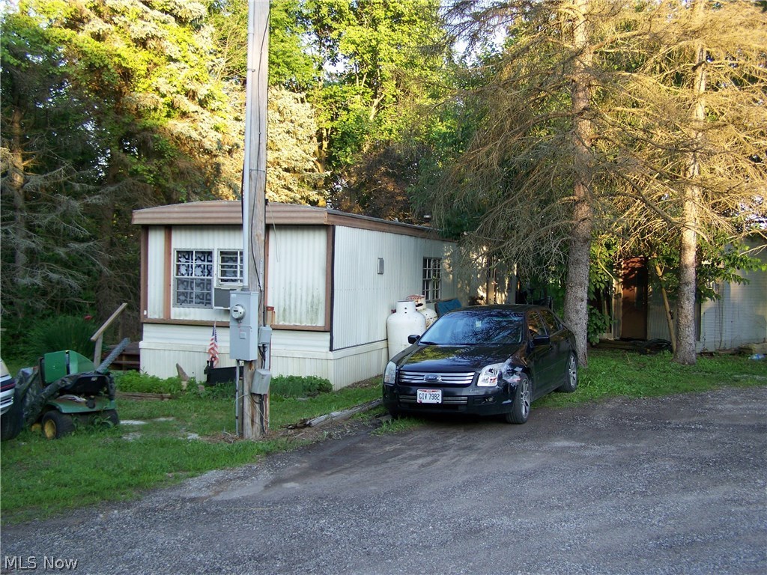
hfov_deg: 49.0
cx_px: 384
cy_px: 288
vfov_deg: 37.7
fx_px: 842
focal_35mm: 38
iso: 64
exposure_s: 1/80
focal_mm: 6.3
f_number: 2.8
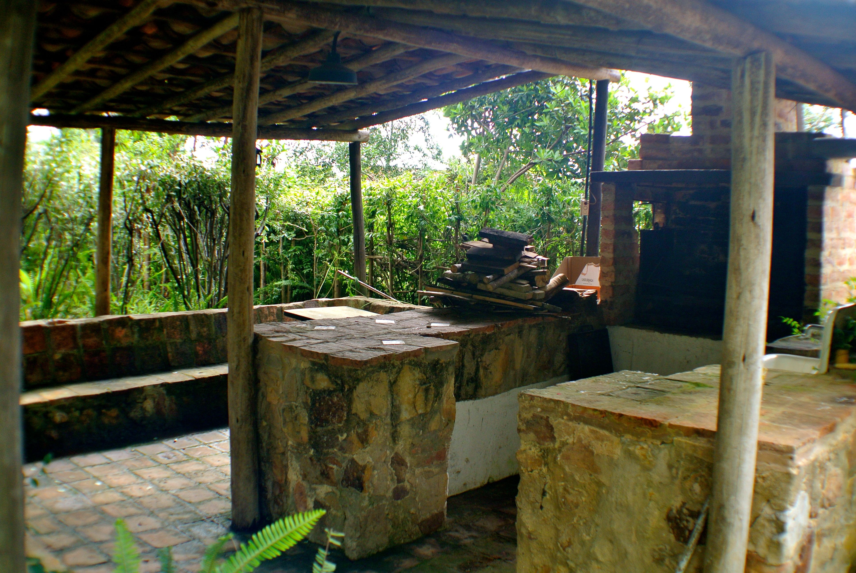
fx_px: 1167
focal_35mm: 49
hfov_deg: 40.3
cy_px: 286
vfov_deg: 27.6
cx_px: 428
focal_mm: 18.5
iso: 160
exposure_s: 1/125
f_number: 2.8
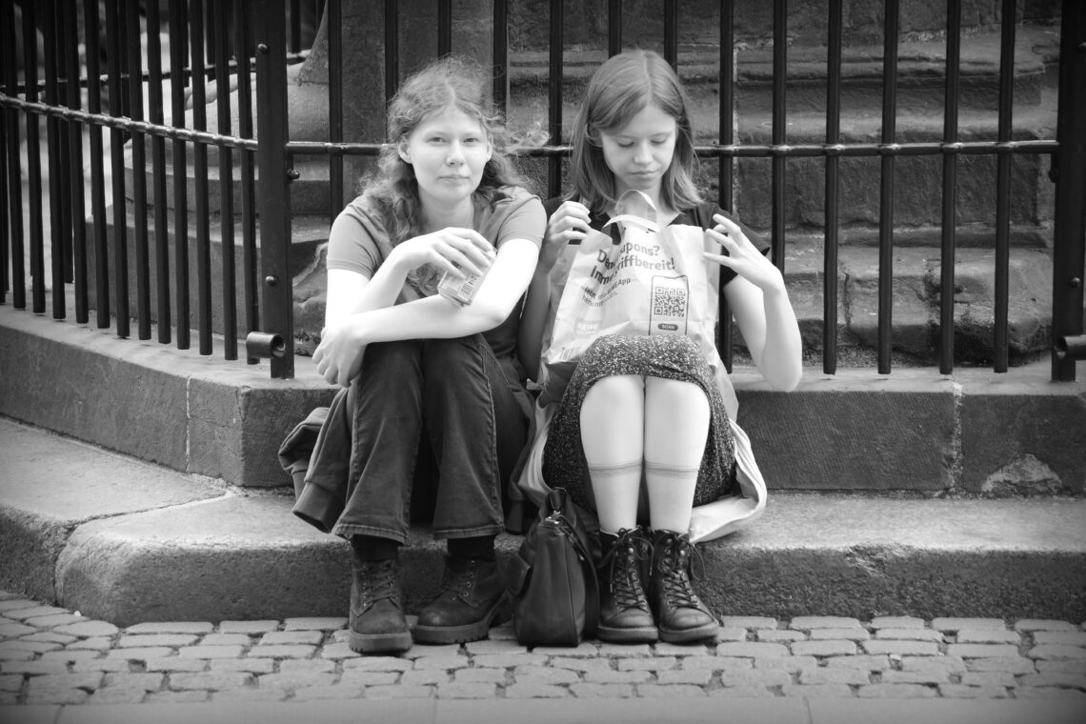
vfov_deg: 7.3
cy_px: 362
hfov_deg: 11.0
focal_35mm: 187
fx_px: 5641
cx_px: 543
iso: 200
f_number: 4.5
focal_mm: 125
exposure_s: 1/200
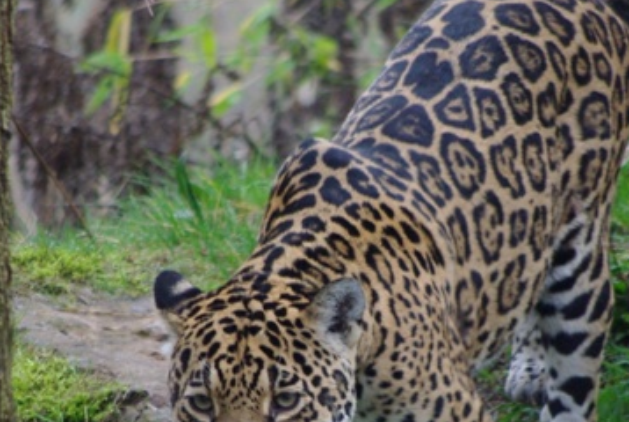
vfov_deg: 1.4
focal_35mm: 1005
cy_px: 309
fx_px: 17588
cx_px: 318
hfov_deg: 2.0
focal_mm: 300
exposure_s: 1/125
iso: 800
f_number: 5.8
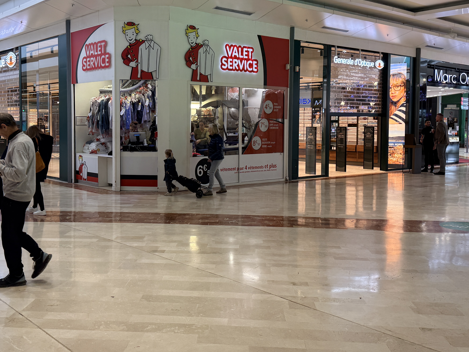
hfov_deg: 47.6
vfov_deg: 36.7
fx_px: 528
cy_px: 142
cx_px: 190
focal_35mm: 39
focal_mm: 6.76
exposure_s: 1/100
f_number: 1.78
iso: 80
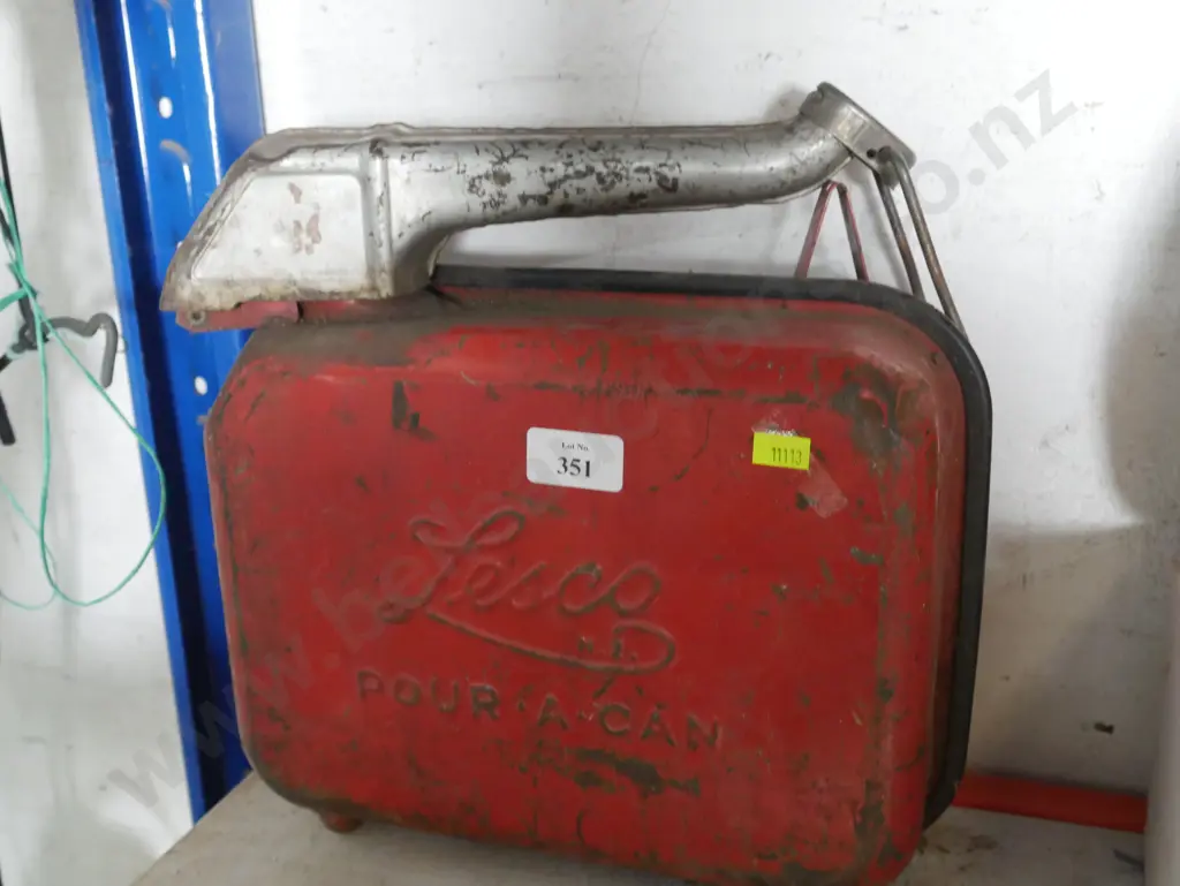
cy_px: 443
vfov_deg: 39.7
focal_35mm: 36
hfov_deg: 51.3
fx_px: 1228
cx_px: 590
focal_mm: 18
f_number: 5
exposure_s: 1/50
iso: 3200
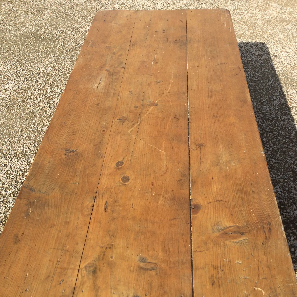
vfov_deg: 44.9
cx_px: 144
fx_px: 359
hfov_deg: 44.9
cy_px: 148
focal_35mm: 37
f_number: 2.4
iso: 25
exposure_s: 1/1404
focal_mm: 3.3
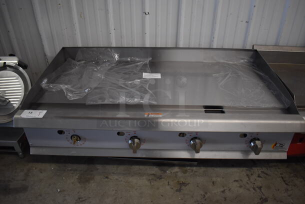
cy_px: 102
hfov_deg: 67.3
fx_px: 229
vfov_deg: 48.0
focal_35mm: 27
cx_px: 152
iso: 1100
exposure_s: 1/125
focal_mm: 18
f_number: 3.5
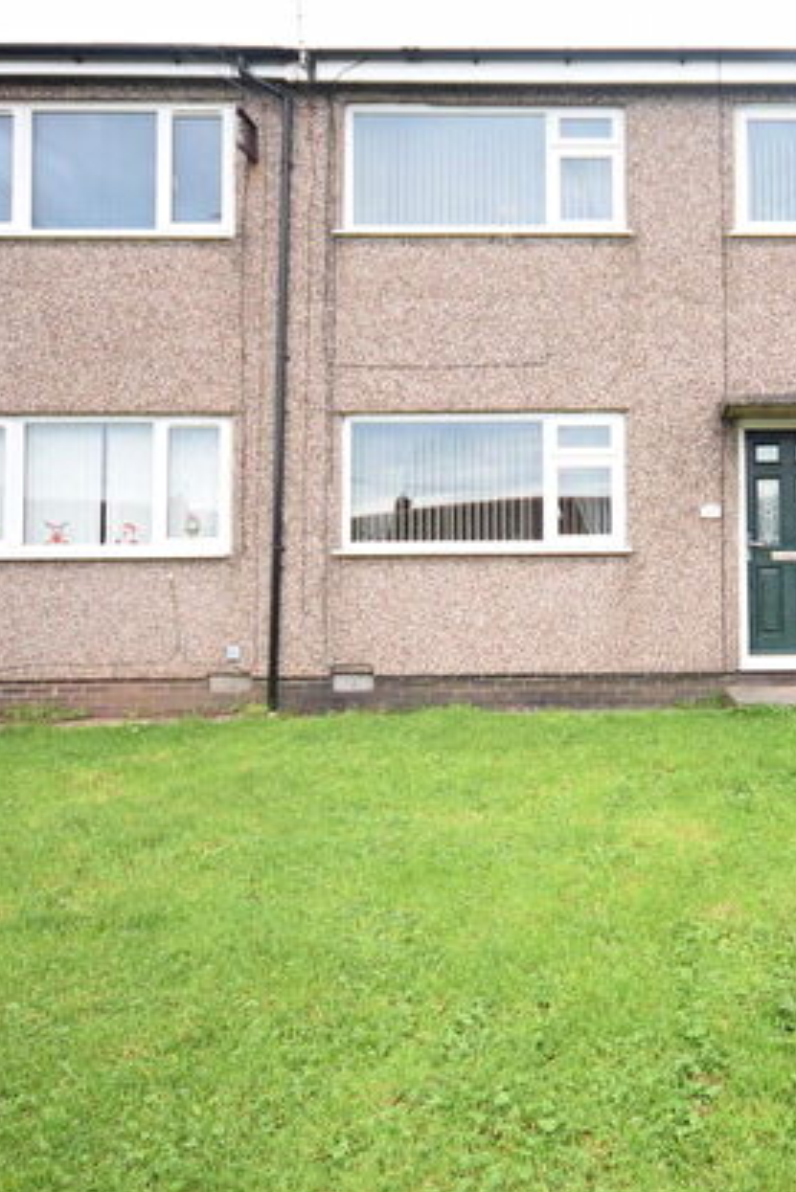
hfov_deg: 43.8
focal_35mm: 28
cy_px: 570
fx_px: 923
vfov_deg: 65.7
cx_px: 670
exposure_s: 1/125
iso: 400
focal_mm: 11
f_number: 5.6
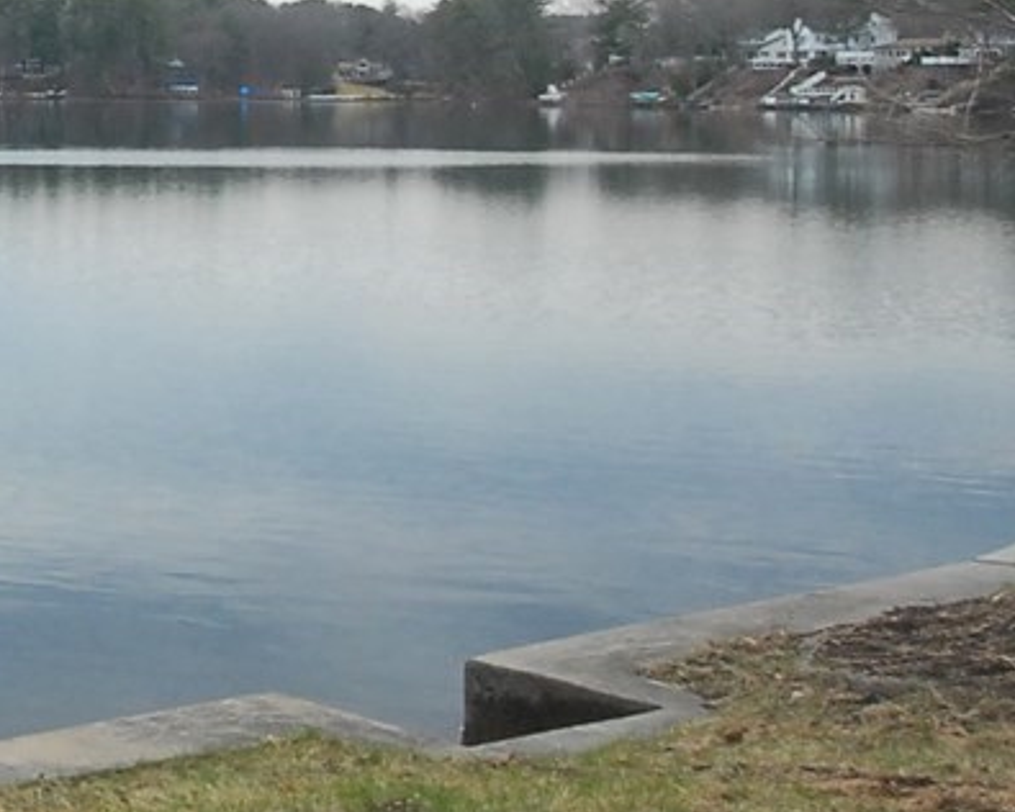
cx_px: -748
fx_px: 2193
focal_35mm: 73
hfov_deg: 20.0
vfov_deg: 20.4
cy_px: 12
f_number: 10
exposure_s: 1/200
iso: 400
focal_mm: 10
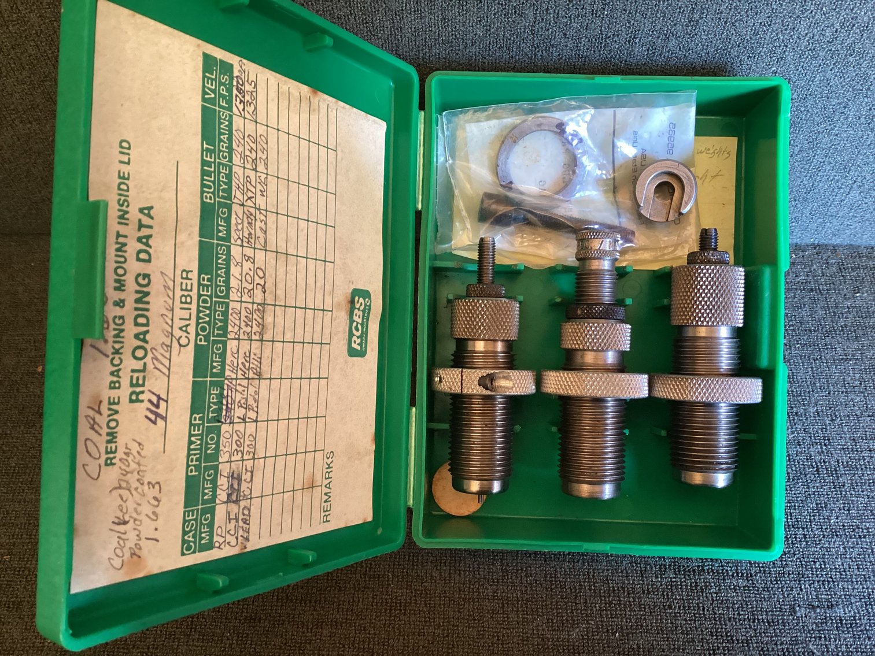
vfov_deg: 45.4
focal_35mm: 31
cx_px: 438
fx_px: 784
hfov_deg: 58.3
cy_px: 328
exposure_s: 1/50
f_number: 2.4
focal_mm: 3.3
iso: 320
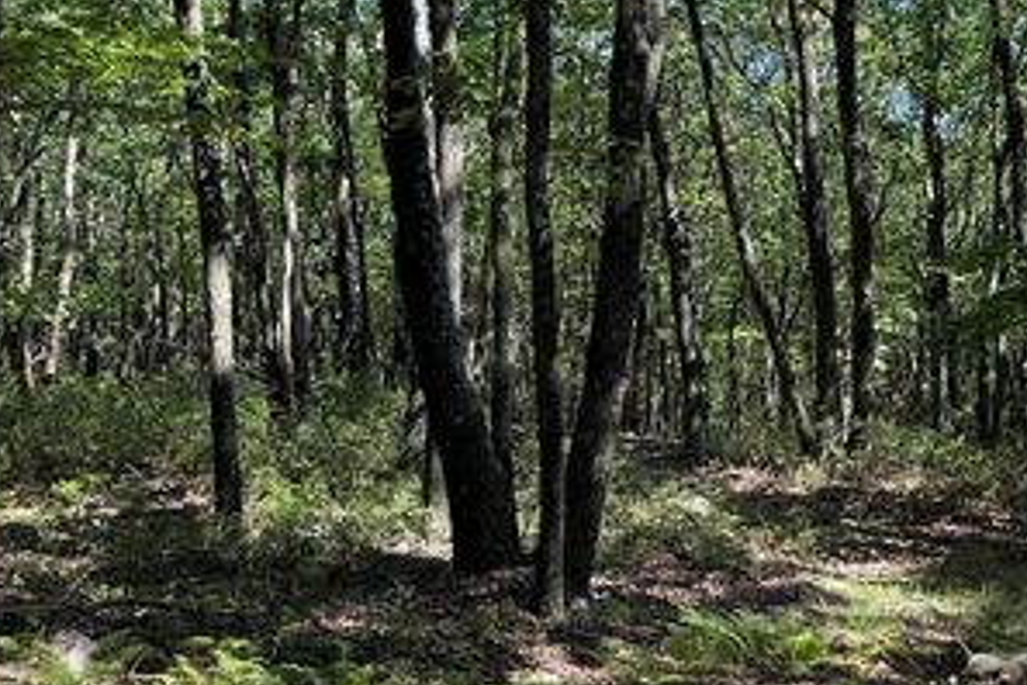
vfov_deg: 31.9
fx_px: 1198
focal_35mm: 42
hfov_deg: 44.2
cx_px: 816
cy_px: 299
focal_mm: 6.76
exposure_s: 1/372
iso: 80
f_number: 1.78
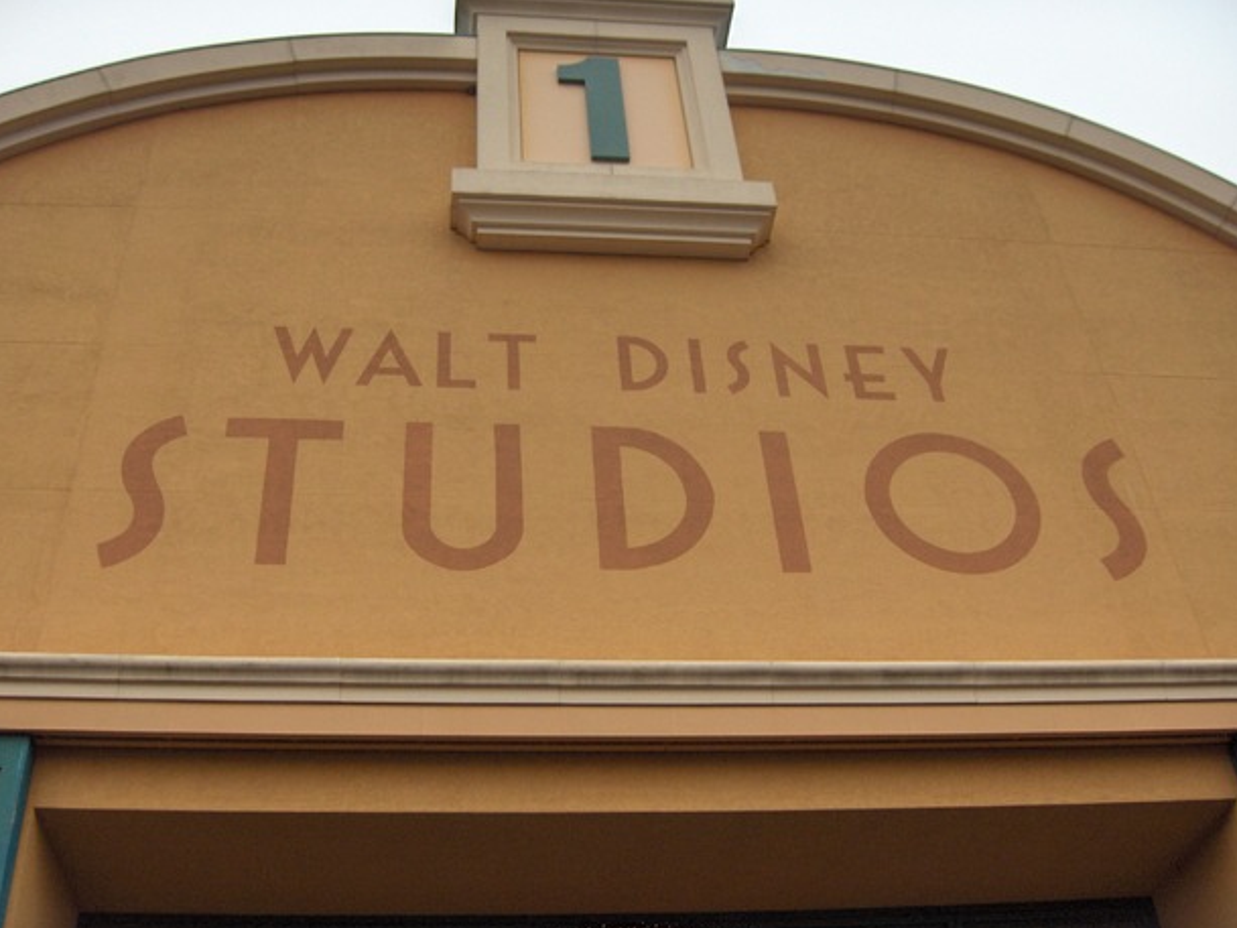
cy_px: 451
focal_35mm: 41
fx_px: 1465
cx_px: 599
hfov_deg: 45.8
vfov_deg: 35.1
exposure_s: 1/452
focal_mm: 8
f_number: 2.8
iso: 100
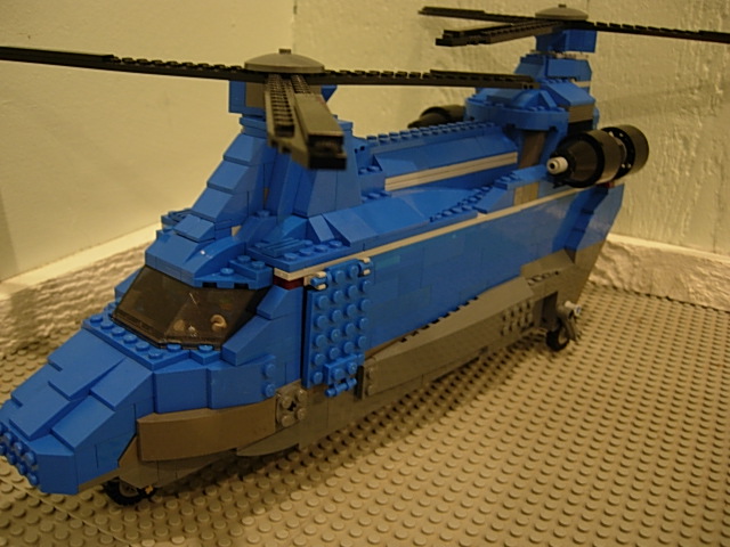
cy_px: 274
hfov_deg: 51.4
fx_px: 759
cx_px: 365
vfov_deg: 39.7
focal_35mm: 36
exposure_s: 1/4
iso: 109
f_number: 2.7
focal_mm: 7.5
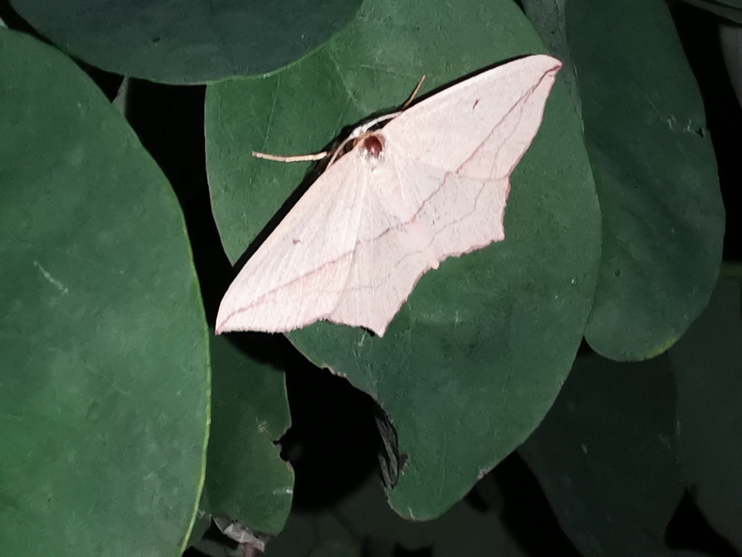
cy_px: 278
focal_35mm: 61
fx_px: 1308
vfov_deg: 24.0
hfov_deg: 31.7
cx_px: 371
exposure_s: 1/50
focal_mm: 2.26
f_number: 2.2
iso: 200
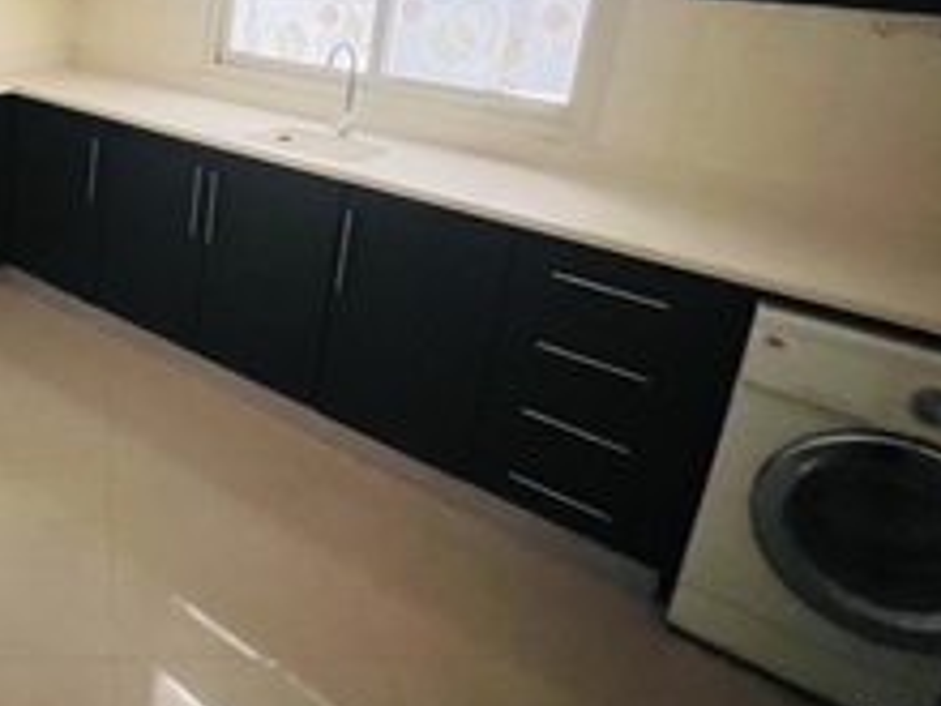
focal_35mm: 27
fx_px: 734
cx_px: 152
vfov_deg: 48.8
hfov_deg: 58.8
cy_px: 156
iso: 1000
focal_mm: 1.57
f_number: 1.8
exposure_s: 1/60
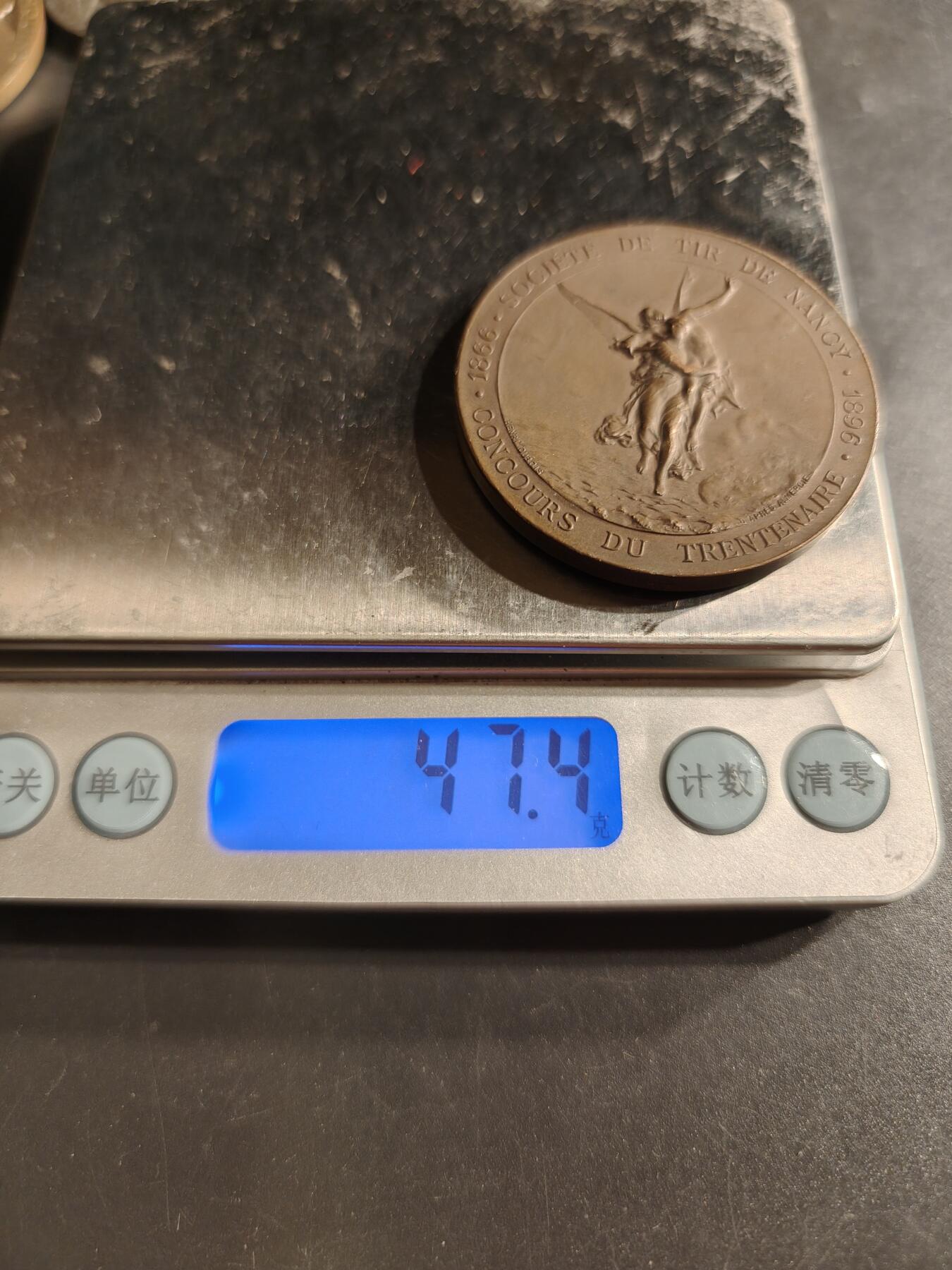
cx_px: 476
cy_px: 635
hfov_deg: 58.9
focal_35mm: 23
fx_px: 843
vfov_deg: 73.9
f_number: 1.6
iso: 250
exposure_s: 1/186
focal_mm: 6.06
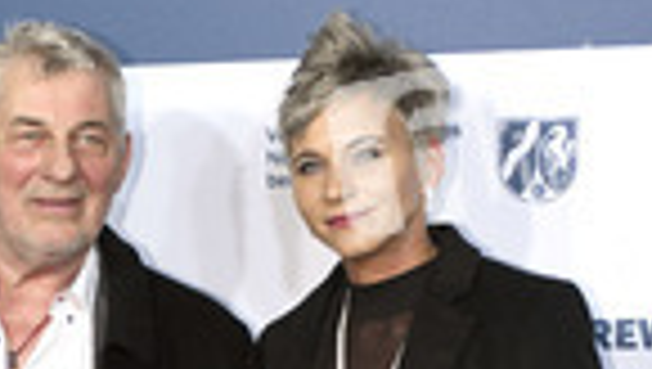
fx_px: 2198
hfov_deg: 16.8
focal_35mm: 127
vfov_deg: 8.9
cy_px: 806
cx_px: 148
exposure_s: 1/400
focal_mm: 44
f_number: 4
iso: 800
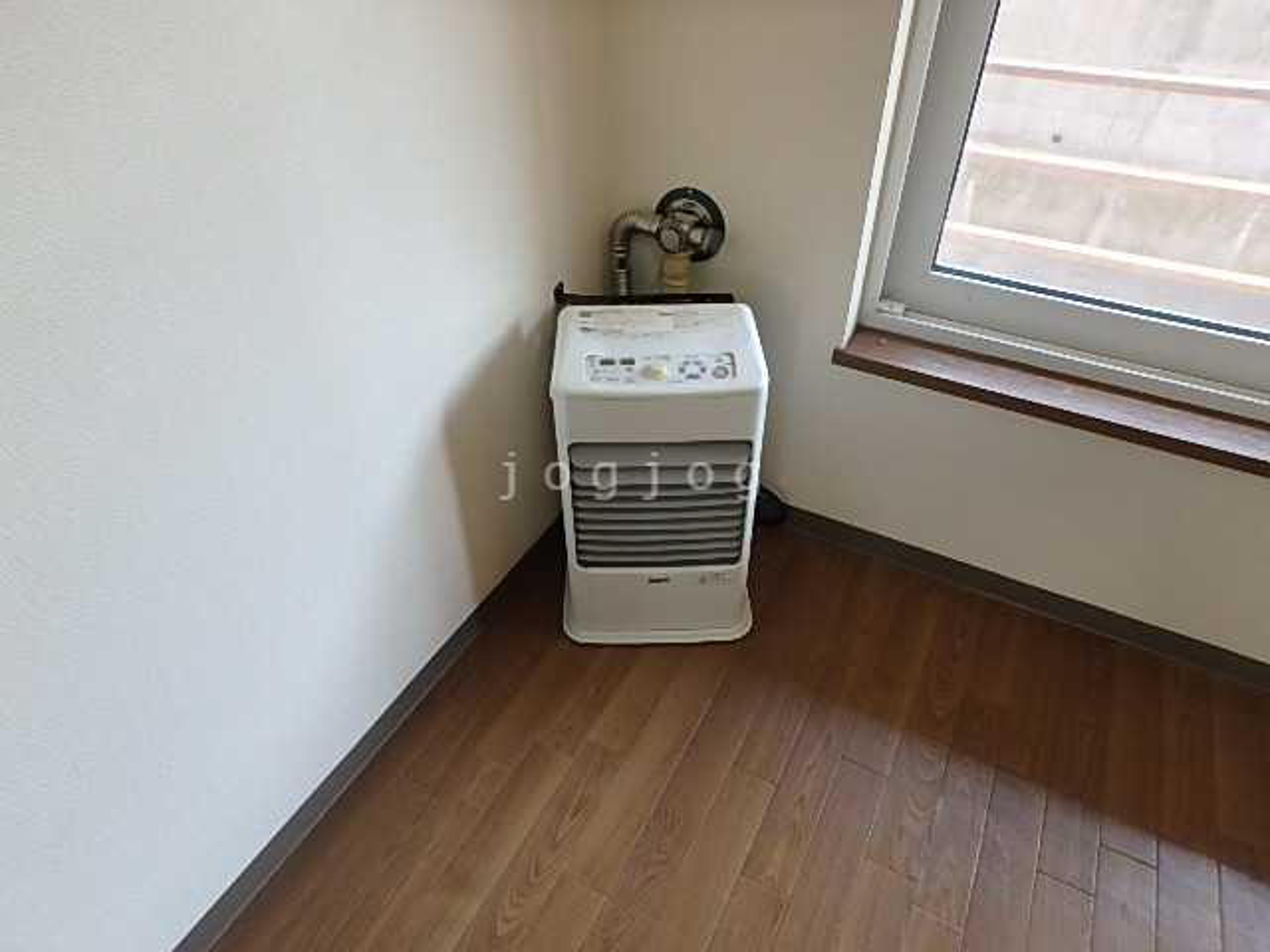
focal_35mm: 21
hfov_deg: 79.0
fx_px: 770
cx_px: 635
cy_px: 476
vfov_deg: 63.4
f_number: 3.5
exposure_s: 1/50
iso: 200
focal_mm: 3.7
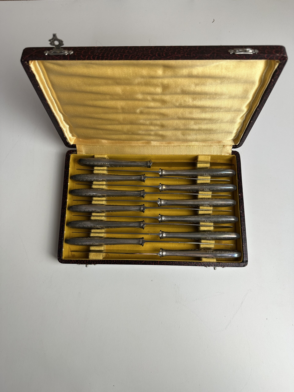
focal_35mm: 24
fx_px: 272
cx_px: 147
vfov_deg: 71.6
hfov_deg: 56.8
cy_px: 196
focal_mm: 6.86
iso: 80
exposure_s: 1/100
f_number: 1.78
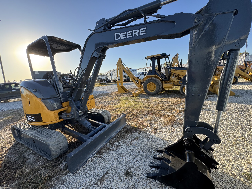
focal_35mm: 14
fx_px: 102
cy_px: 94
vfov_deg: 85.7
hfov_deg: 102.1
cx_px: 126
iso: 40
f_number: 2.2
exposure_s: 1/641
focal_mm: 2.22
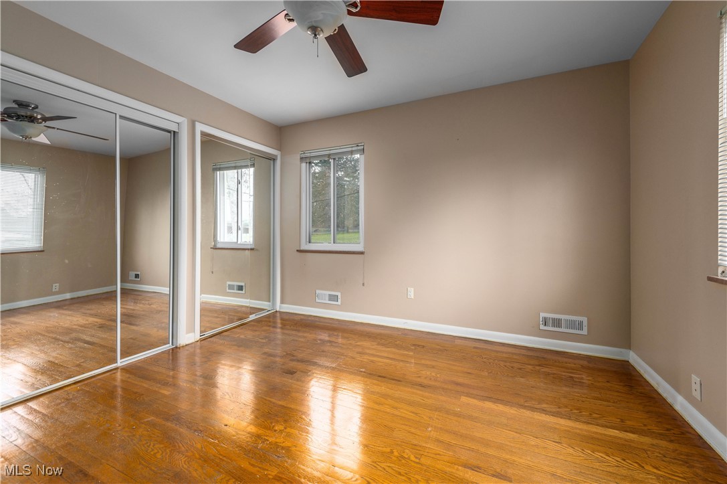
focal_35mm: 14
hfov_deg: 104.3
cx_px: 364
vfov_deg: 81.1
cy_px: 242
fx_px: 283
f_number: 8
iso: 200
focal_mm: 14
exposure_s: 1/60
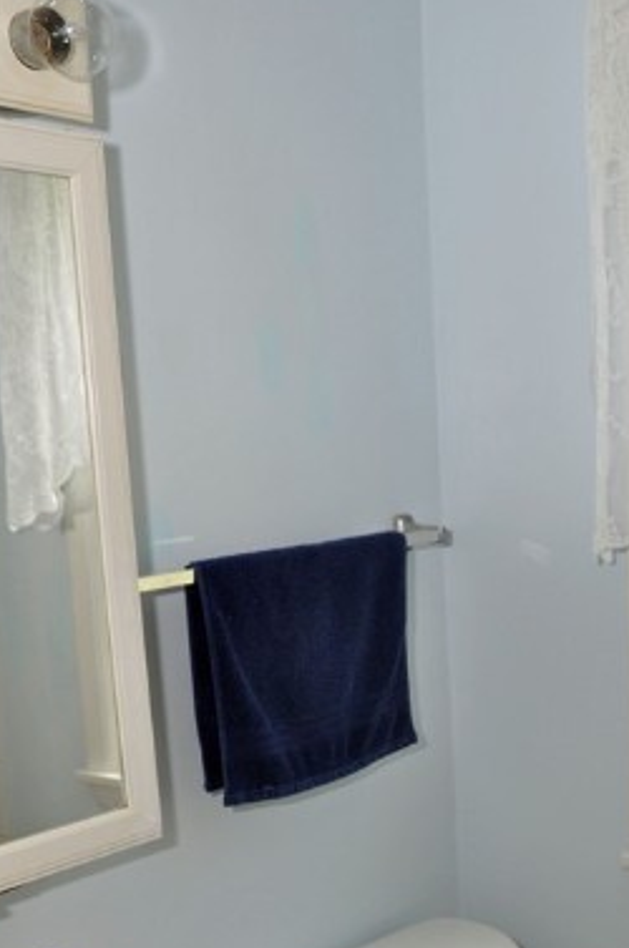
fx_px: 1447
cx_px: 533
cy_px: 857
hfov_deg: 24.0
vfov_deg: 34.3
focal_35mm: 55
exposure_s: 1/100
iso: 400
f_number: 5
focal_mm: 18
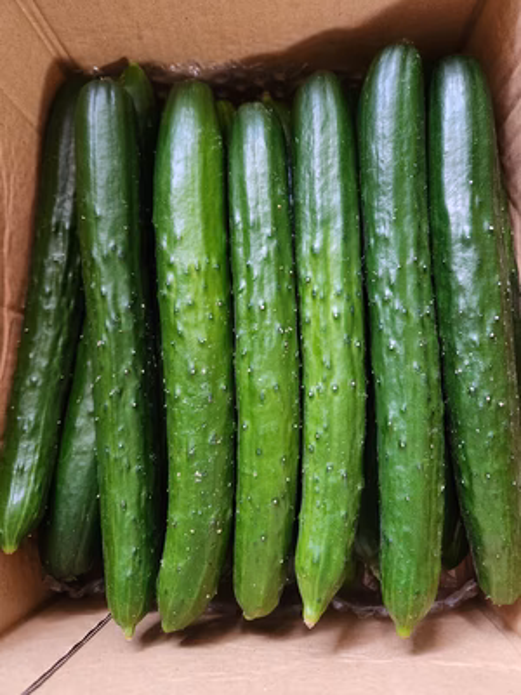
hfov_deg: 58.9
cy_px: 348
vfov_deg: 73.9
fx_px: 462
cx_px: 260
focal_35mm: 23
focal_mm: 5.4
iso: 640
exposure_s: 1/50
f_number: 1.8
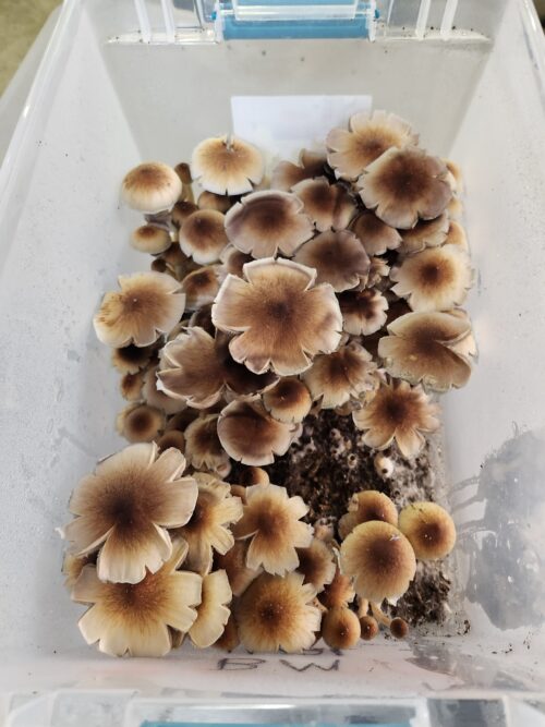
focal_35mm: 23
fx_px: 483
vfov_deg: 73.9
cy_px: 364
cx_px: 272
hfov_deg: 58.9
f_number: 1.8
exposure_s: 1/60
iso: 640
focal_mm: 5.4
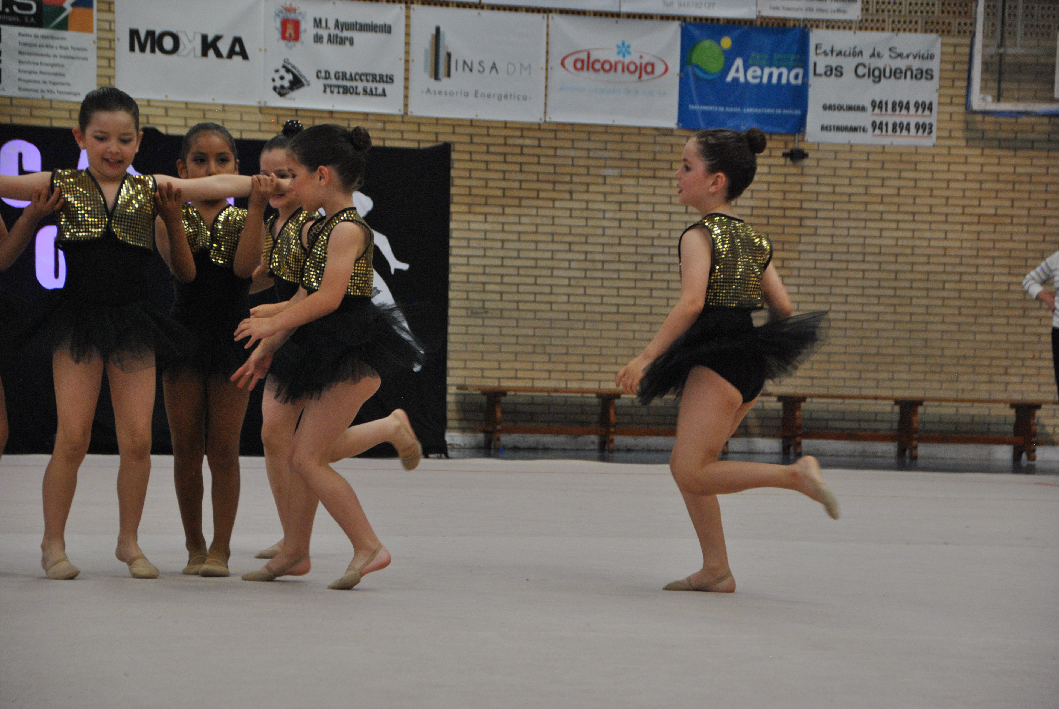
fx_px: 3313
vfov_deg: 12.2
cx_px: 530
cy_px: 354
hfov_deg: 18.2
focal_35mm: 112
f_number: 5.3
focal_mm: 75
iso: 800
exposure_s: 1/200
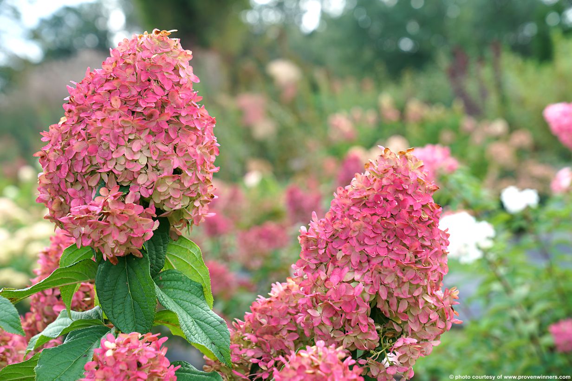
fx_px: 1112
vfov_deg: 19.5
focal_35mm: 70
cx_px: 286
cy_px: 190
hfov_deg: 28.8
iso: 100
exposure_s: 1/100
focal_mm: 70
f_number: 5.6
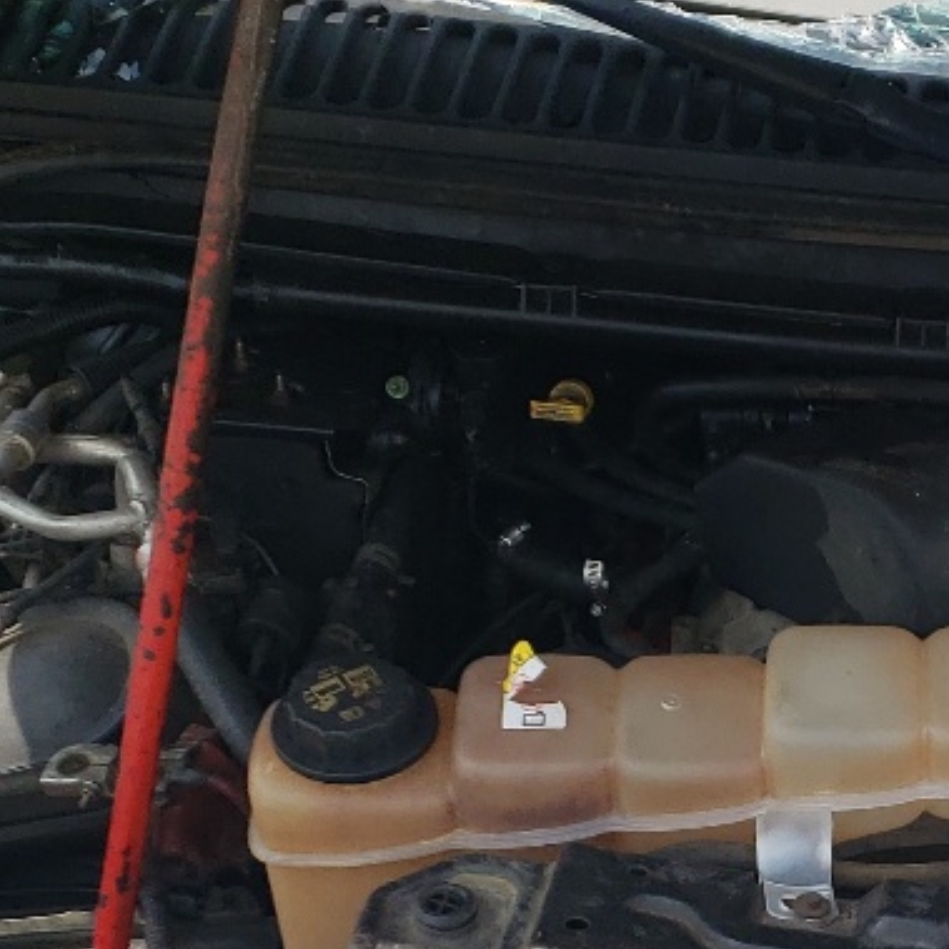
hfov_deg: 17.3
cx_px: 1042
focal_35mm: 97
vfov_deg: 17.5
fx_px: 3009
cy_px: 939
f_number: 1.5
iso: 50
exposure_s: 1/3333
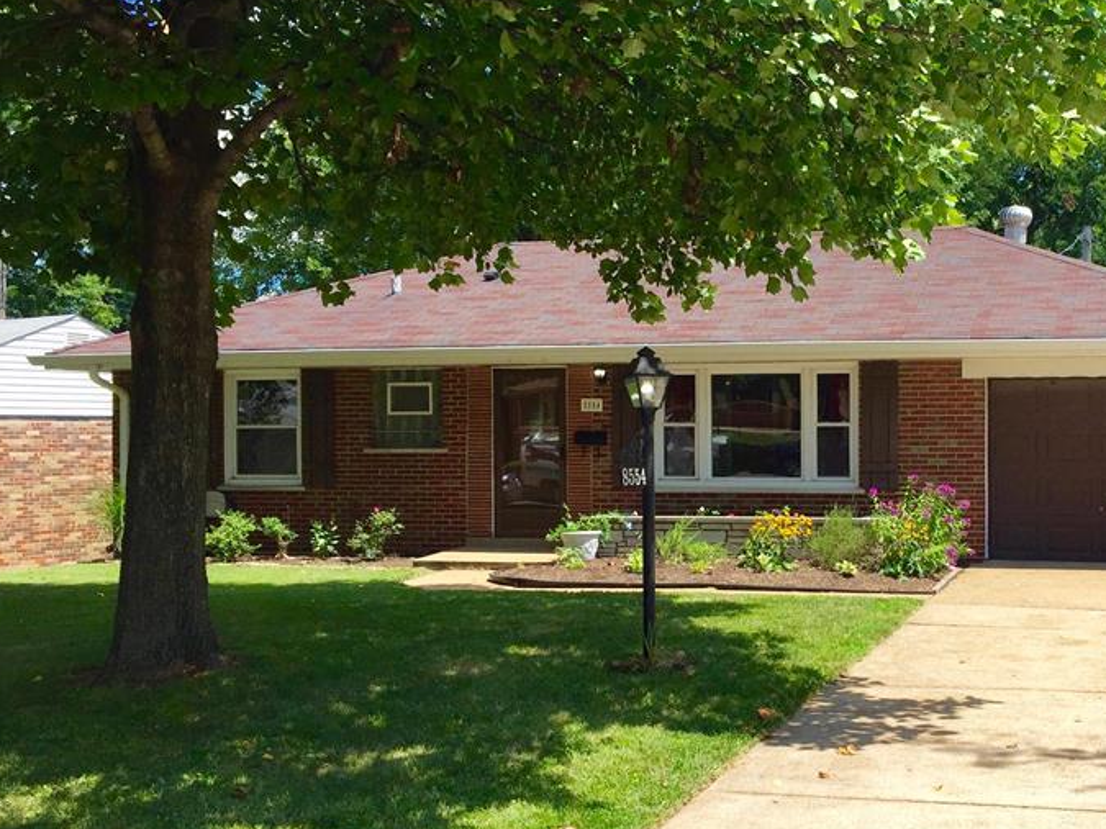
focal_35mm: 44
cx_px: 813
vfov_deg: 32.9
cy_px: 426
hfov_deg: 41.8
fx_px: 1406
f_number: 2.2
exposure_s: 1/1799
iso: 32
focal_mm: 4.15
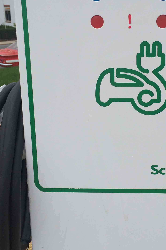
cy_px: 87
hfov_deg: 25.2
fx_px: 367
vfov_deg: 37.2
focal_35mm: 53
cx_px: 123
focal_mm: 4.15
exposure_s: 1/406
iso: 32
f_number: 2.2
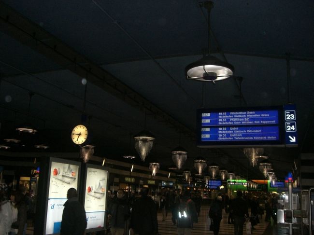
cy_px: 118
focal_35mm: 38
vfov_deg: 37.7
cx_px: 157
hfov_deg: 49.0
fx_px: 345
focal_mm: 6.2
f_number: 2.7
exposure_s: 1/60
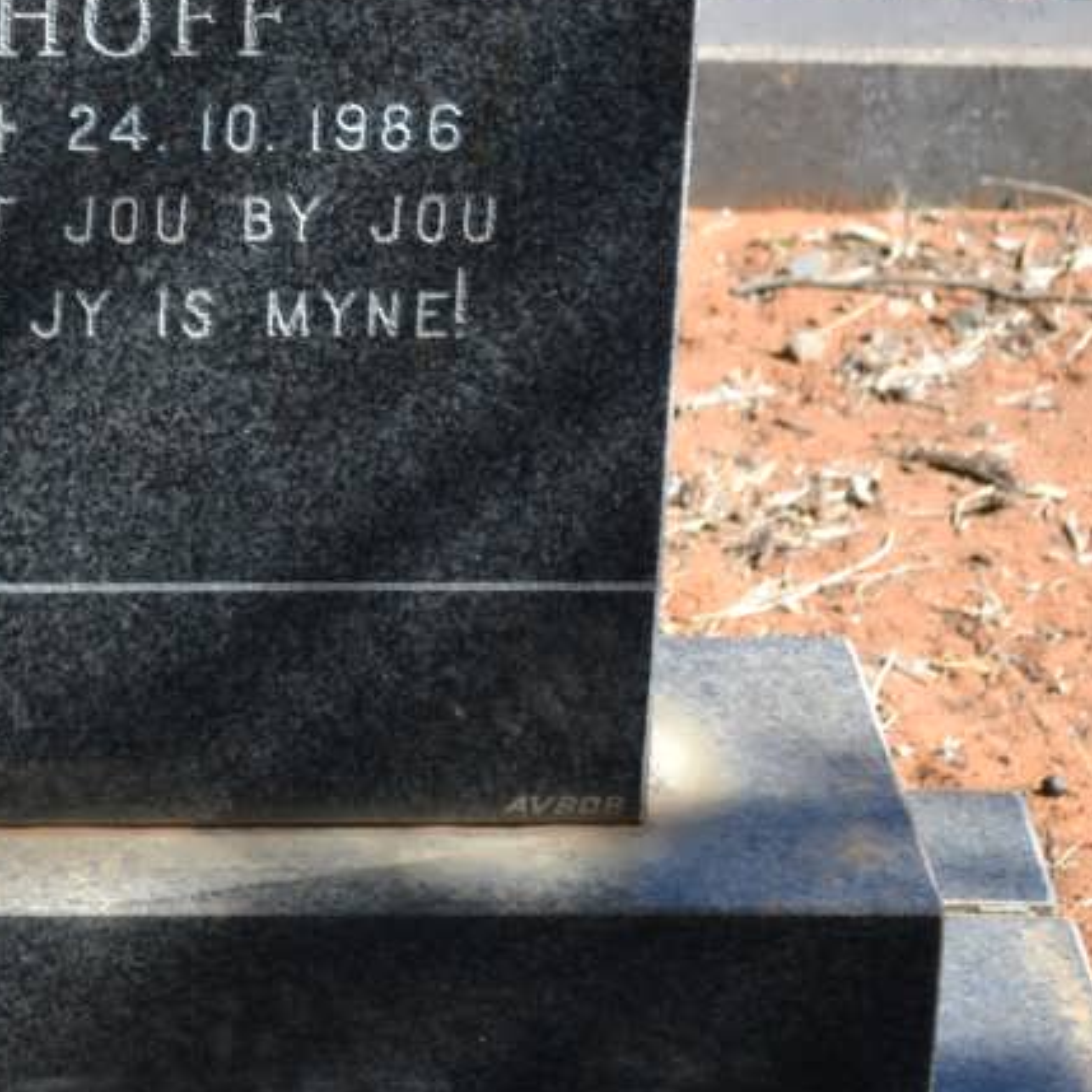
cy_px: 247
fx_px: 7002
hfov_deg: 8.8
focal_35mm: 196
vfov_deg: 8.9
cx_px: -176
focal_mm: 55
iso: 320
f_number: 5.6
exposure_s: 1/125
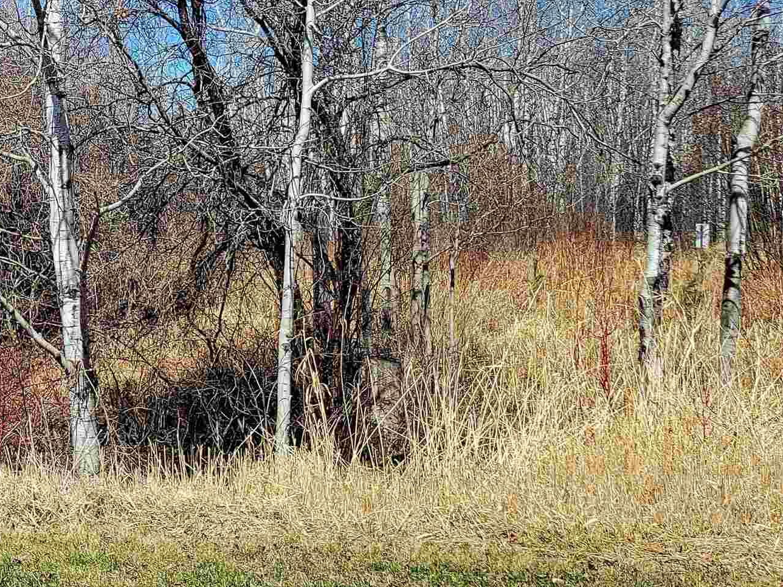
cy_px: 76
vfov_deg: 23.1
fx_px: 1402
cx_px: -37
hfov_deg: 28.8
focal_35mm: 62
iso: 40
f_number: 1.8
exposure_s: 1/2000
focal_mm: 5.4
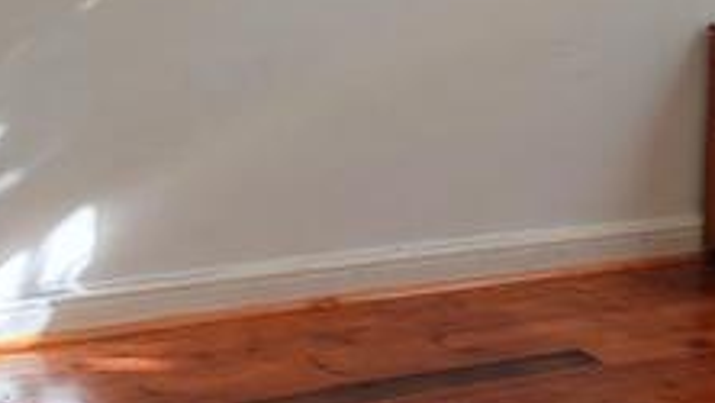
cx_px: 448
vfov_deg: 11.3
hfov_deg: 20.1
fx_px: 2010
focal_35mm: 106
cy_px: -52
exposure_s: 1/100
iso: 200
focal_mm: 6.12
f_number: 1.9
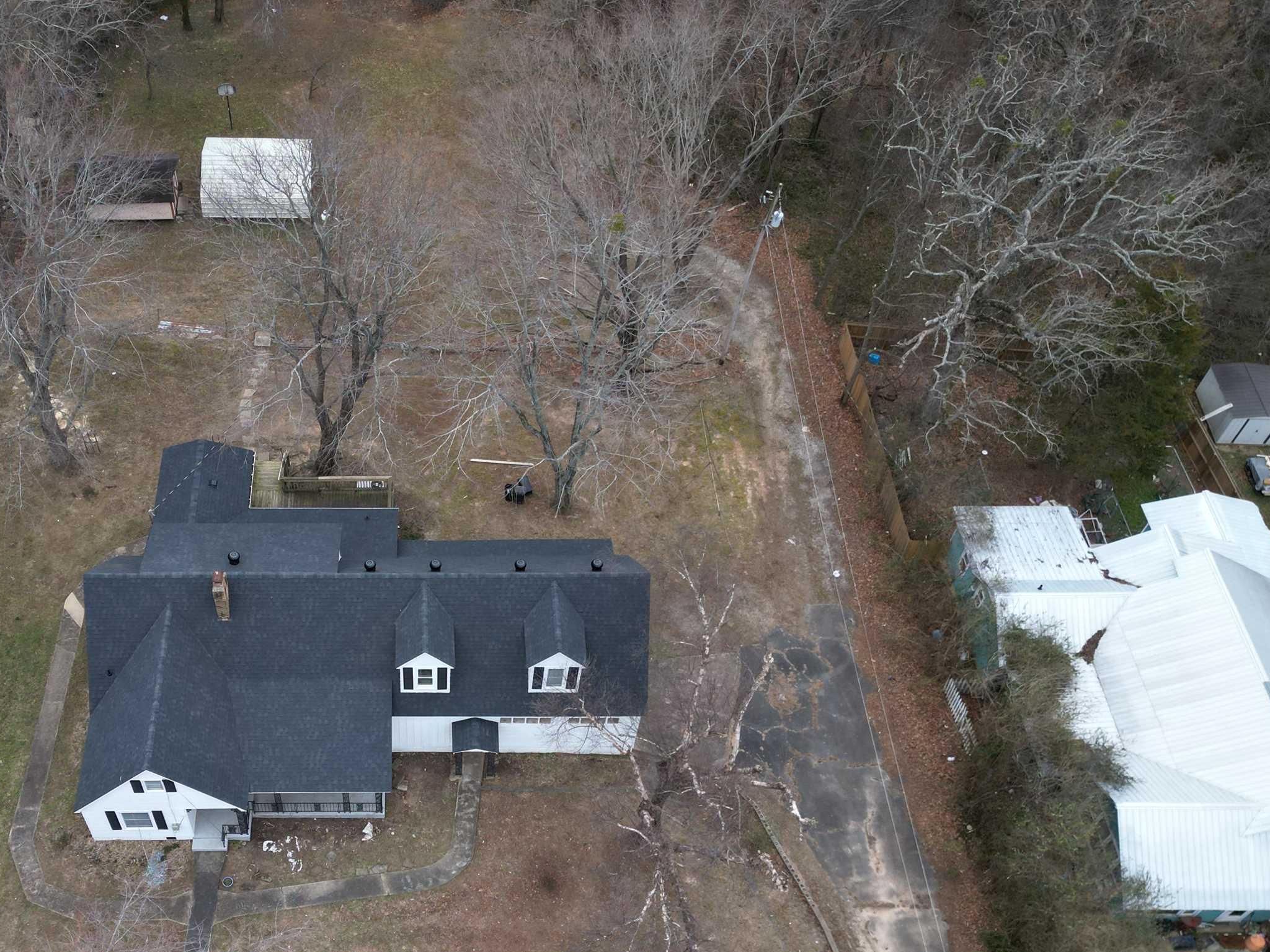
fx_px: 1321
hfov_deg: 50.4
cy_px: 614
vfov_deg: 39.3
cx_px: 422
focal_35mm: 36
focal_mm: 6.72
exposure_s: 1/320
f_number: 1.7
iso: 110
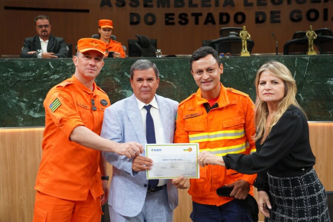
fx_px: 425
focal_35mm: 46
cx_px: 166
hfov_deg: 42.7
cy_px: 111
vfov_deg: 29.2
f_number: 5
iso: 1000
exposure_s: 1/160
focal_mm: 46
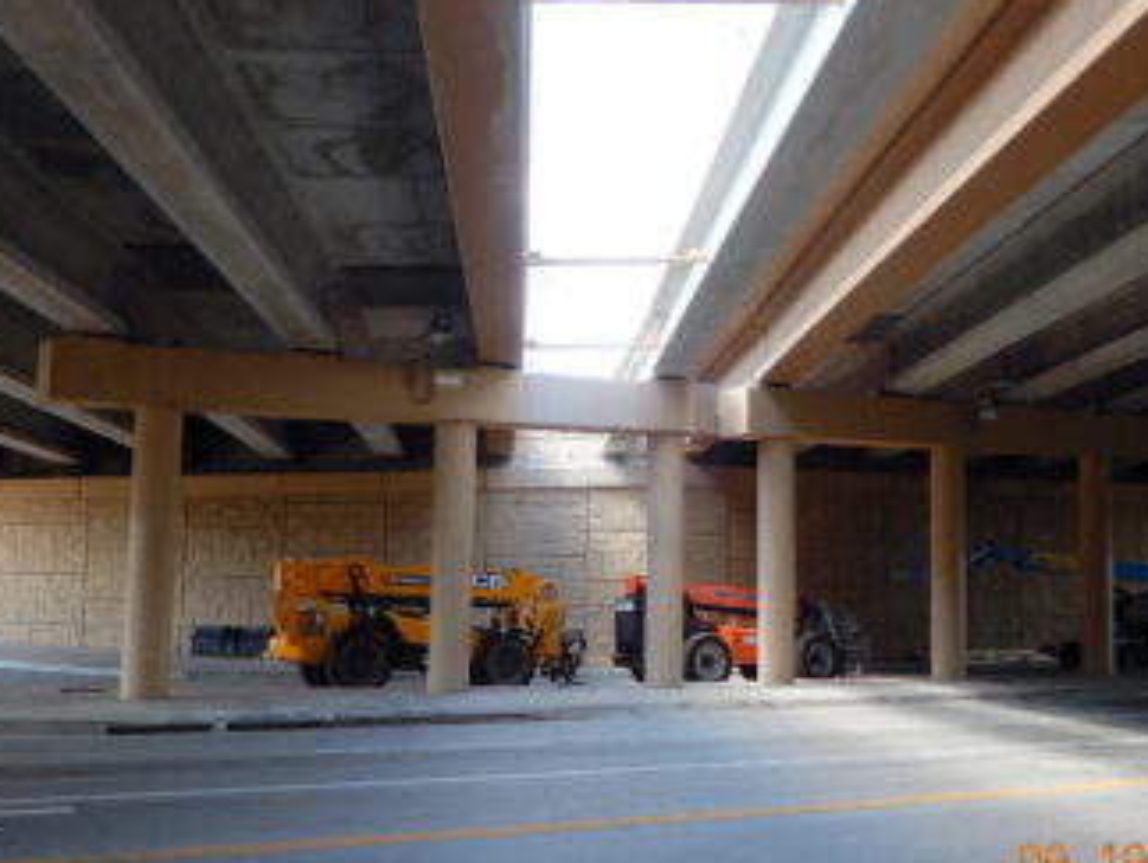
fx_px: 1560
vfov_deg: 30.9
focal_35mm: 47
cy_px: 440
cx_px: 629
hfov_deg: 40.4
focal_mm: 6.8
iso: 80
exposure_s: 1/60
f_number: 4
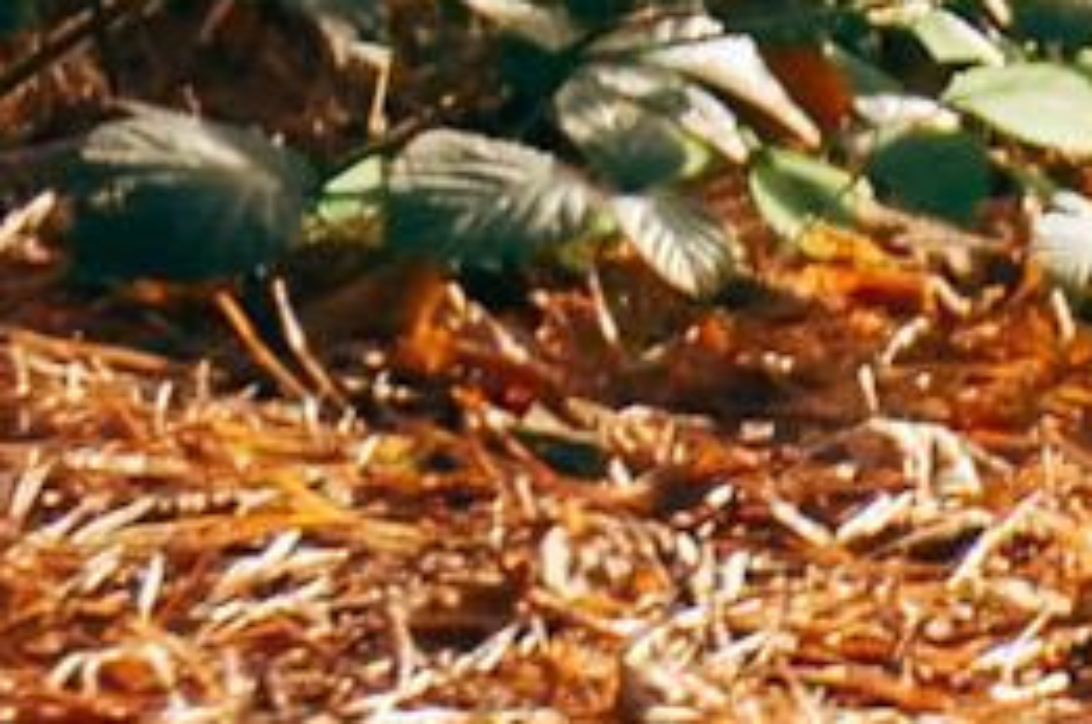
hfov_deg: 4.8
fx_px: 12111
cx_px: 4050
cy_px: -1218
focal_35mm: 400
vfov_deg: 3.4
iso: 320
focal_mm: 34
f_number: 4.5
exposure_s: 1/80
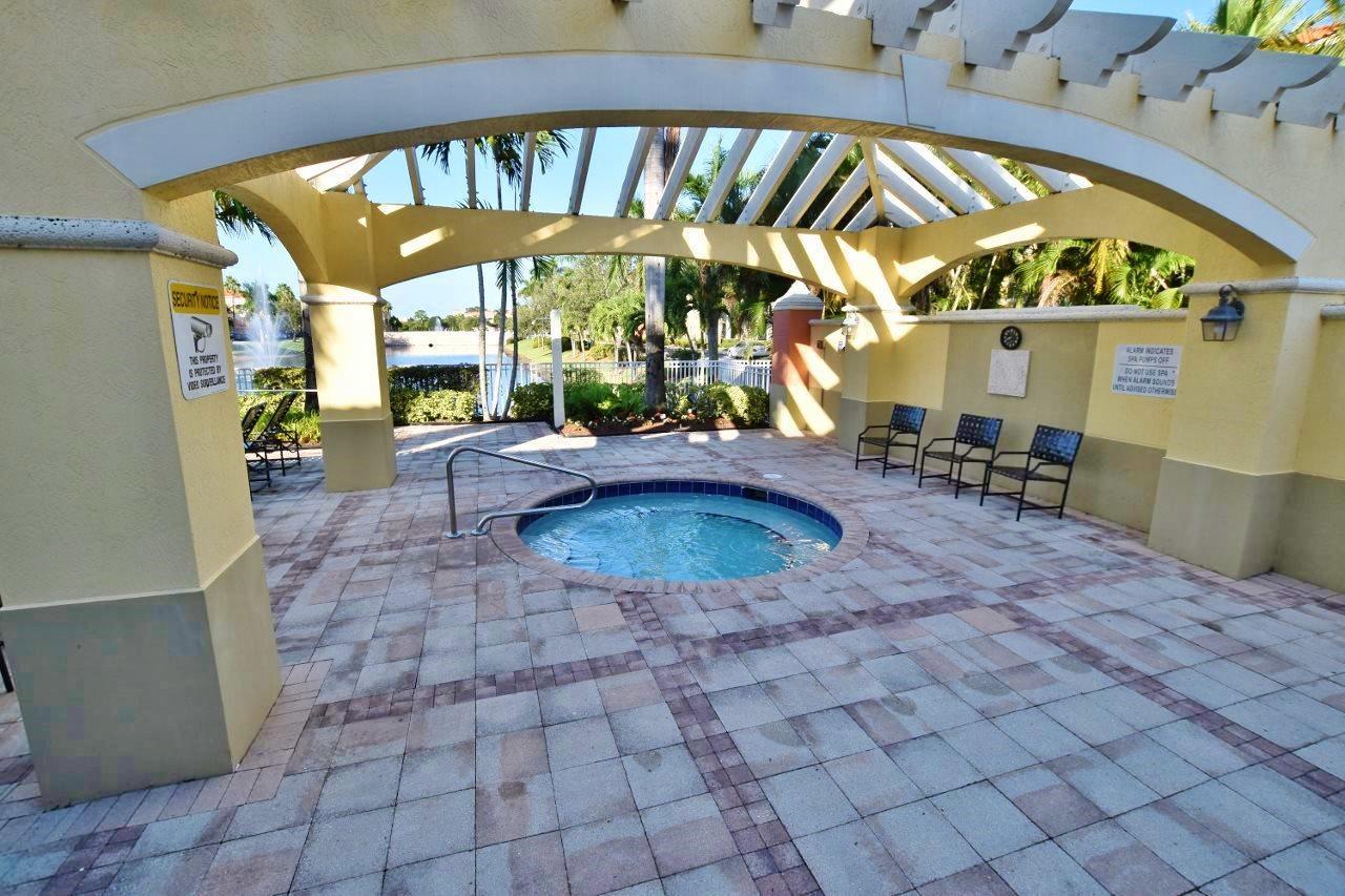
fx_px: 560
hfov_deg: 100.4
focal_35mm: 15
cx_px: 672
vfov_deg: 77.3
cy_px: 448
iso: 200
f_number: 8
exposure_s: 1/250
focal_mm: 10
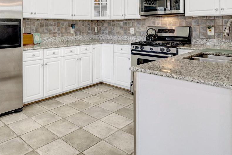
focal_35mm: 29
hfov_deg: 61.1
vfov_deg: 42.7
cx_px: 66
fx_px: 187
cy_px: 28
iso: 1250
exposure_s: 1/40
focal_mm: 16
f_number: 8
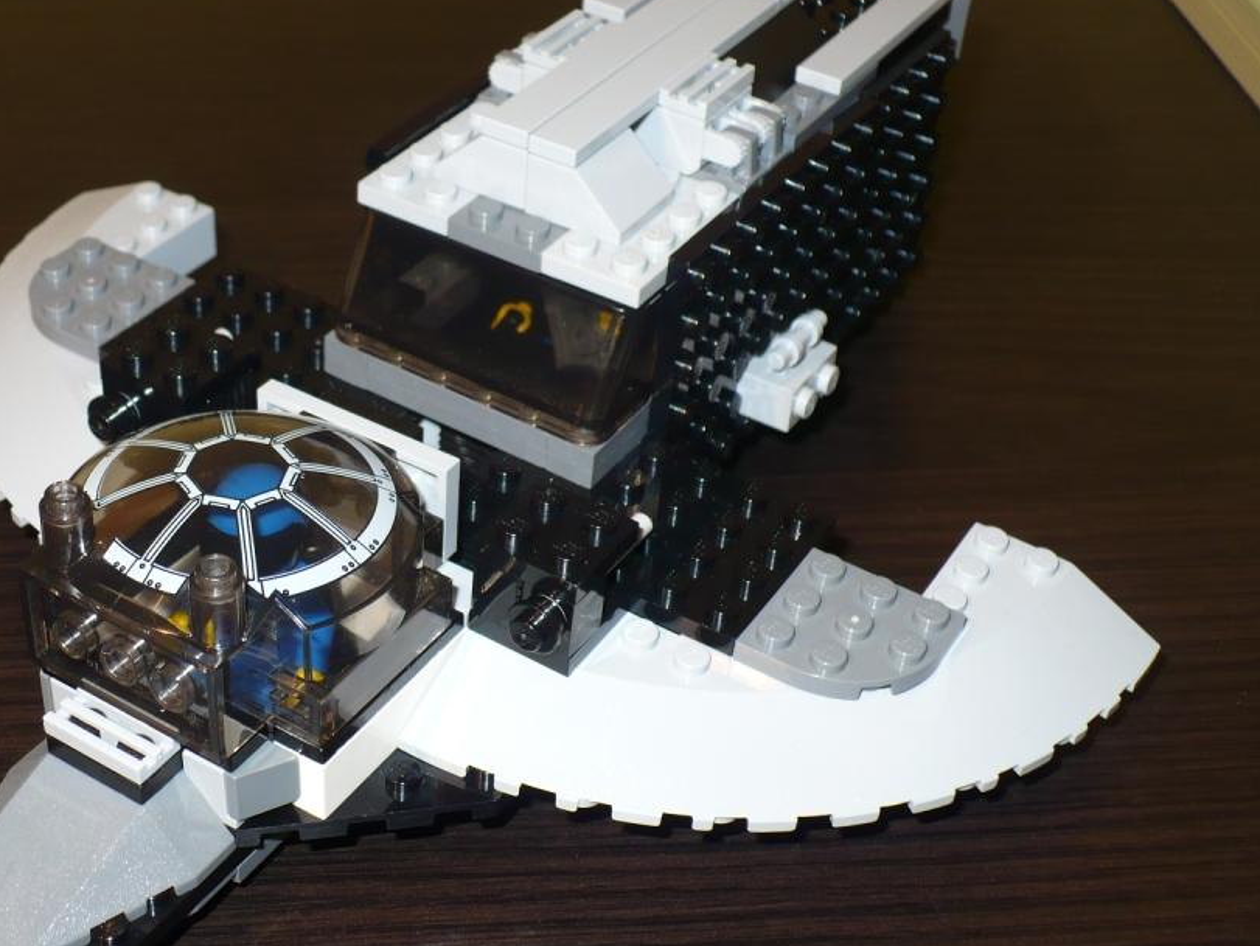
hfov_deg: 36.0
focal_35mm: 53
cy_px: 503
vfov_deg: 27.5
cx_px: 491
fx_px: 1930
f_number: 2.9
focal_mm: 7
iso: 100
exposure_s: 1/30
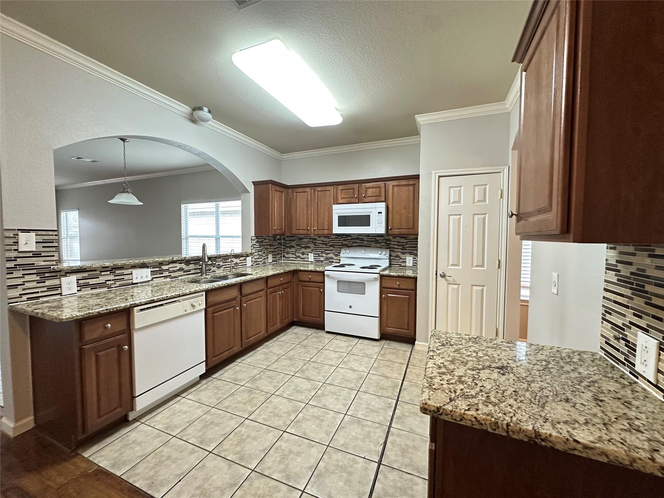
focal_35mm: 14
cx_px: 332
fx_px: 269
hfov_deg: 102.1
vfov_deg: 85.7
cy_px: 249
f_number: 2.2
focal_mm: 2.22
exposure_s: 1/60
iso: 400
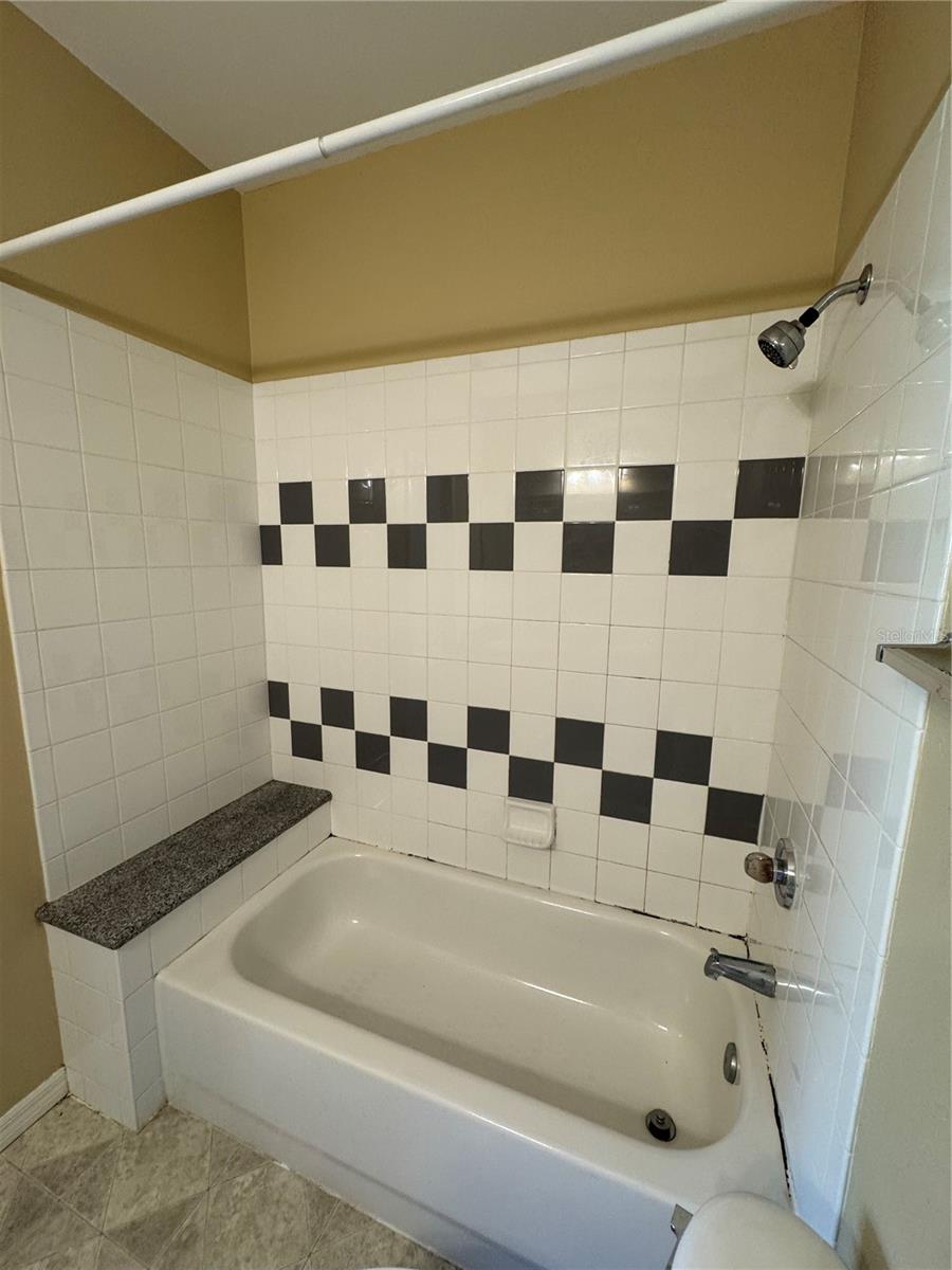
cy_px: 635
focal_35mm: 14
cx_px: 476
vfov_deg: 102.1
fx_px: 513
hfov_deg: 85.7
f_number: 2.2
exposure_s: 1/60
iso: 160
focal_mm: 2.22
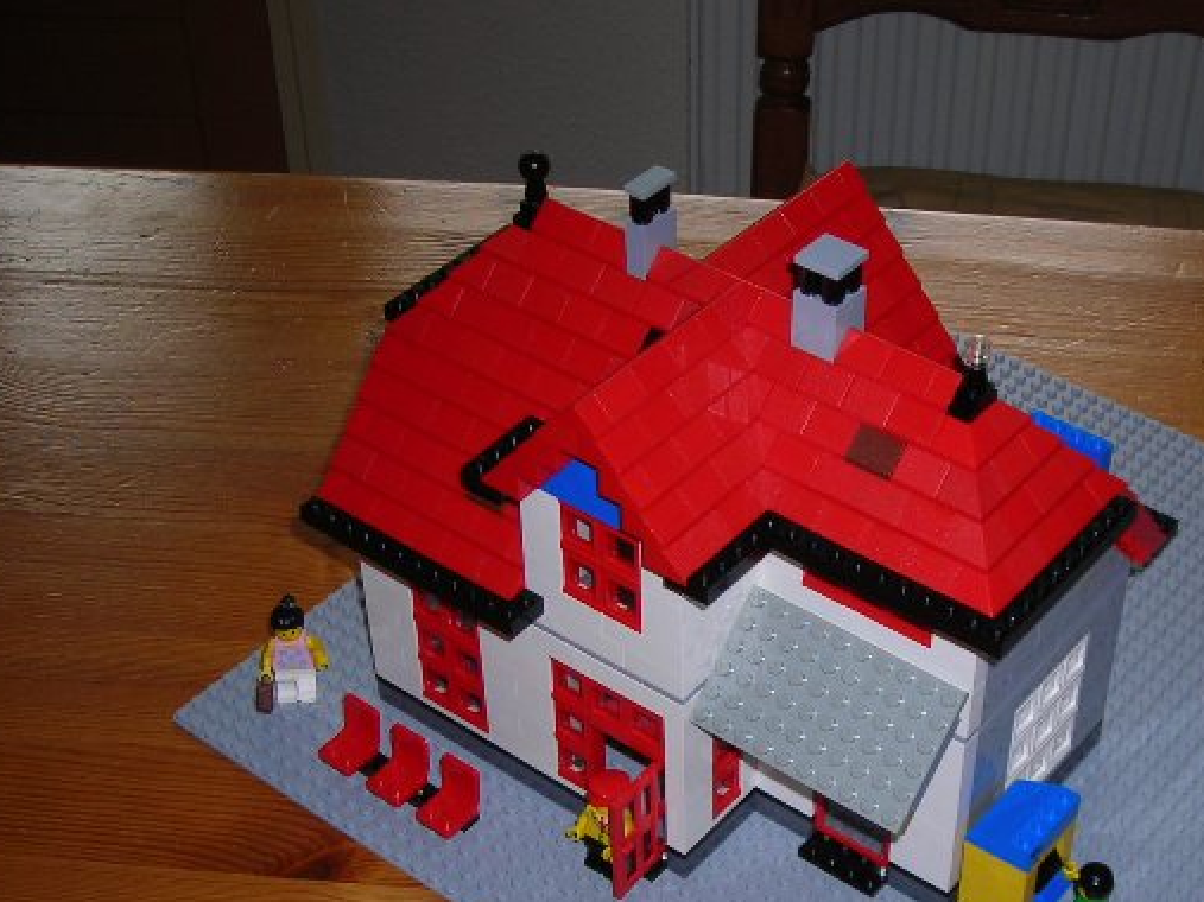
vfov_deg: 24.2
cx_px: 803
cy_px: 653
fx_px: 2086
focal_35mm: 60
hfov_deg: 31.9
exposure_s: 1/60.1
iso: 50
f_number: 3.2
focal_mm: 6.3
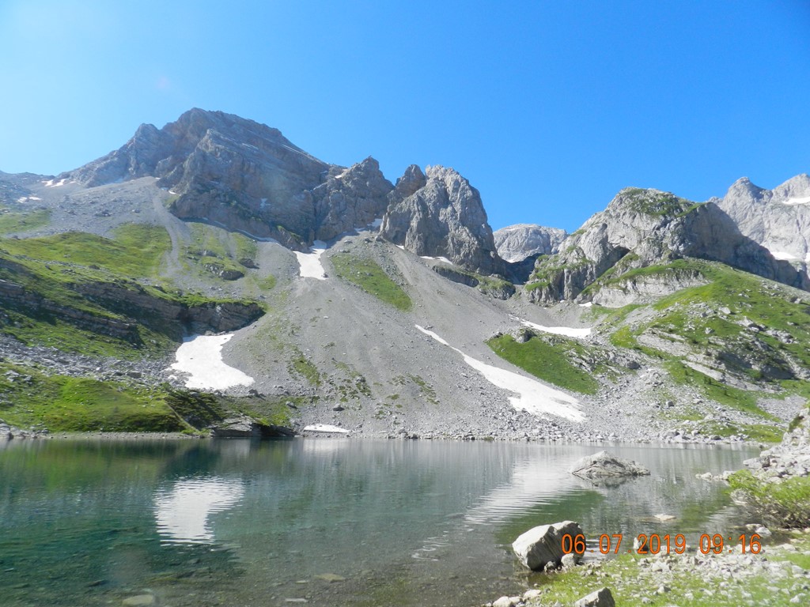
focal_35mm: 23
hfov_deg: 73.9
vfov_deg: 58.9
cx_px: 405
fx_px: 538
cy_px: 304
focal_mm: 4
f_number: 4
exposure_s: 1/800
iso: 160
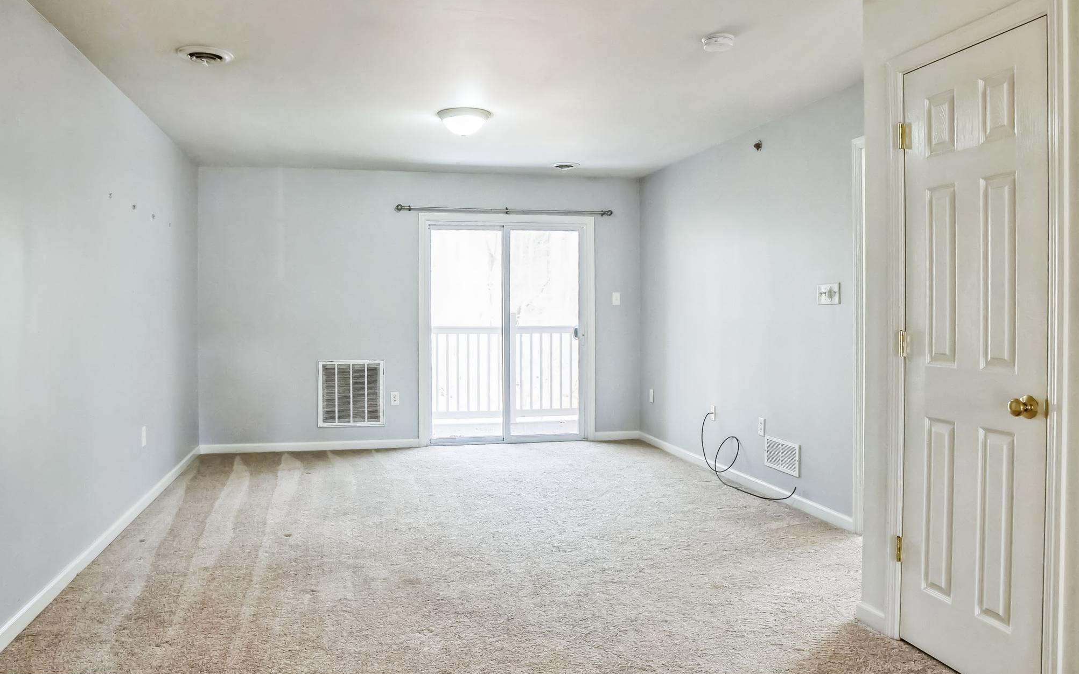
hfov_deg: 72.6
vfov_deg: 49.3
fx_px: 735
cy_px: 347
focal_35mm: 25
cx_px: 542
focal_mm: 16
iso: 2000
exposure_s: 1/160
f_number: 6.3
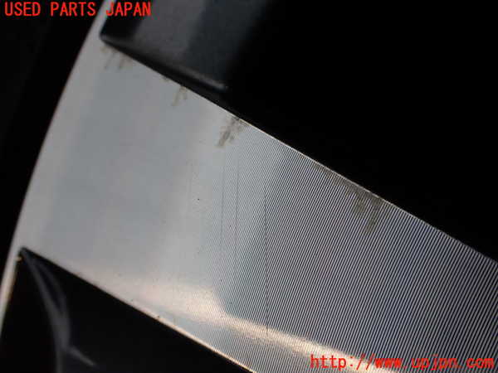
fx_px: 432
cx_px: 249
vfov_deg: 46.8
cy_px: 186
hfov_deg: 60.0
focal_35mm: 30
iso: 100
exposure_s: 1/250
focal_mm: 5.4
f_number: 3.2
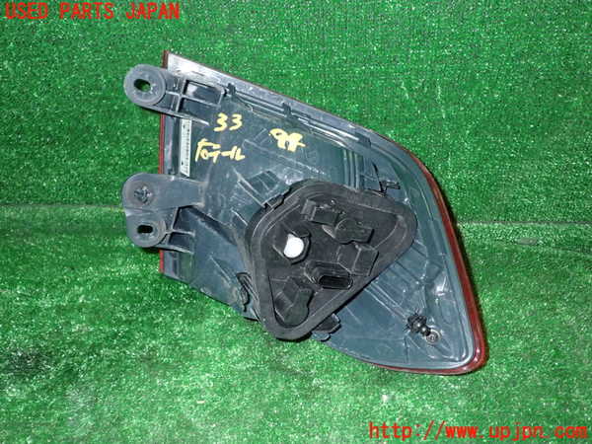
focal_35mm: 30
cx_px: 296
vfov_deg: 46.8
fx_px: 513
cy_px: 222
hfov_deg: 60.0
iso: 800
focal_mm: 5.4
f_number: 6.3
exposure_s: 1/30
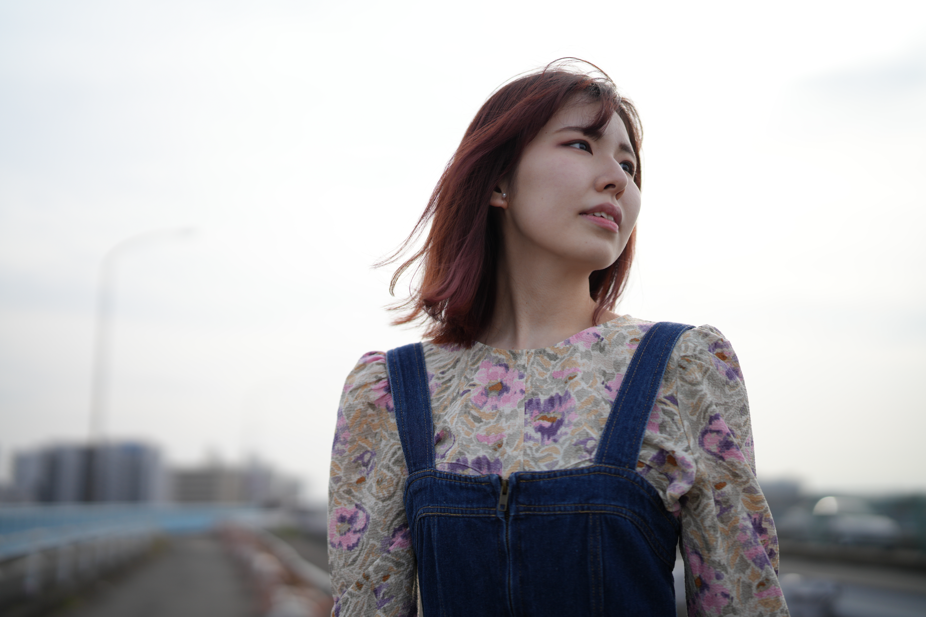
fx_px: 1286
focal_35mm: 50
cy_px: 308
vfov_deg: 27.0
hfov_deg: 39.6
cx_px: 463
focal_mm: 50
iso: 100
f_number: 1.2
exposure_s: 1/8000
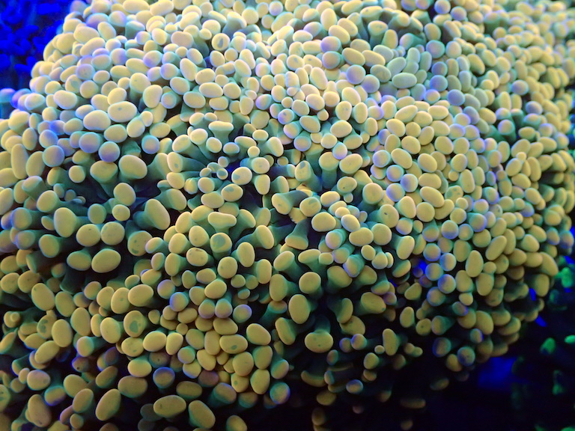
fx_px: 714
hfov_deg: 43.9
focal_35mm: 43
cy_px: 216
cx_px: 288
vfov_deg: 33.6
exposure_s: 1/80
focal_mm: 7.86
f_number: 2.9
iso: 800
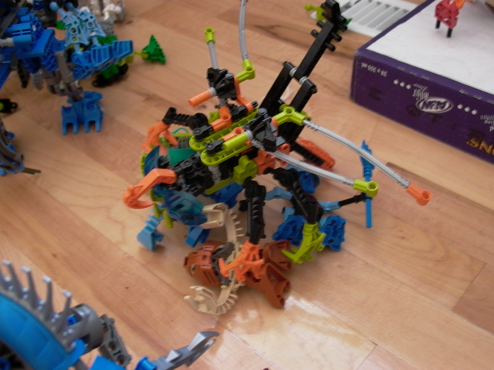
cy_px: 185
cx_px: 247
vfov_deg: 37.7
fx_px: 542
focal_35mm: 38
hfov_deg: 49.0
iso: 100
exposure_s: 1/13.5
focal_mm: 8.34
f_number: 2.13
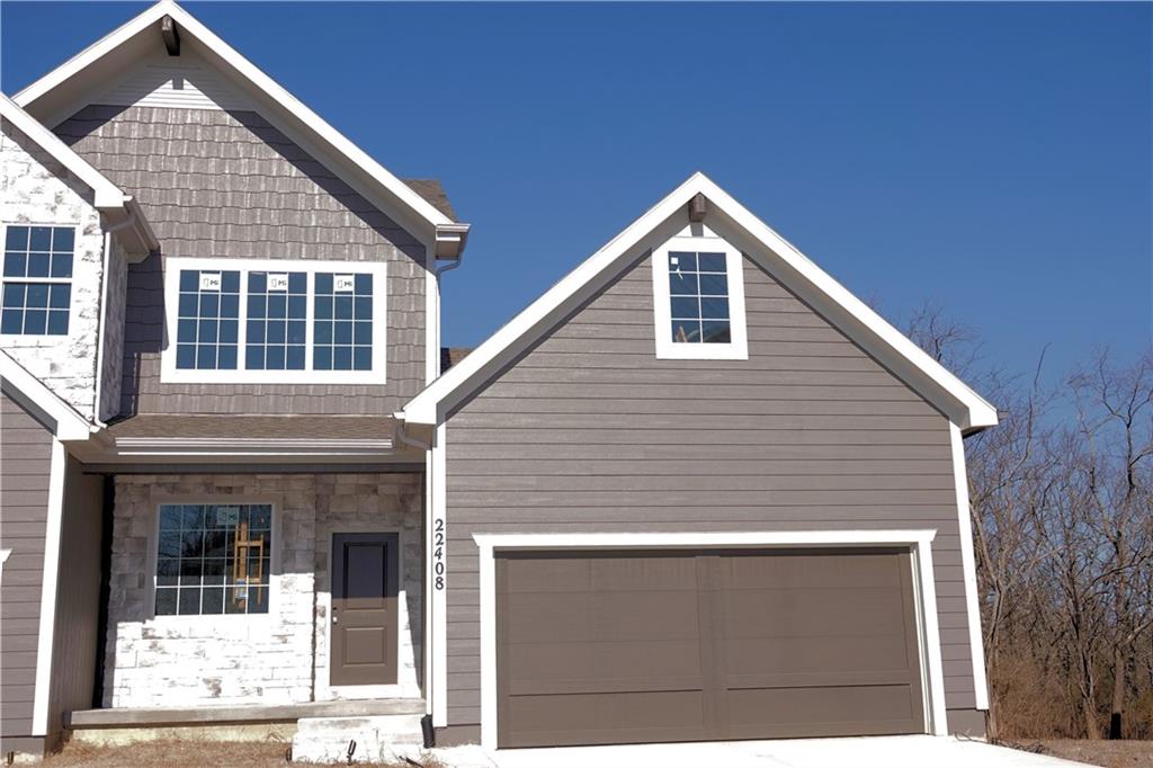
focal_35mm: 37
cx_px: 576
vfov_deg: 35.9
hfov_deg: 51.9
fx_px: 1185
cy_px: 384
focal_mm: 13.7
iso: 80
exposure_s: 1/1000
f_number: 3.2
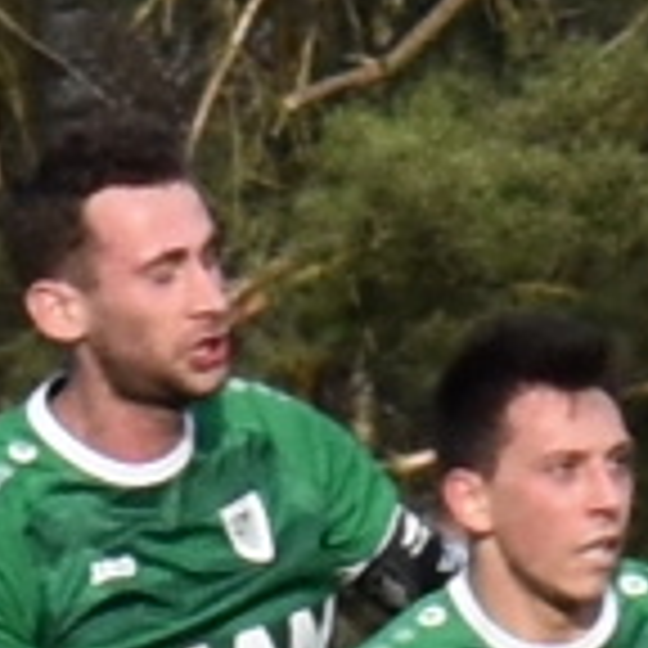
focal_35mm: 789
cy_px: 837
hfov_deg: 2.2
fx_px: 16705
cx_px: 1044
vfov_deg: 2.2
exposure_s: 1/1000
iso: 400
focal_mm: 55
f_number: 5.6
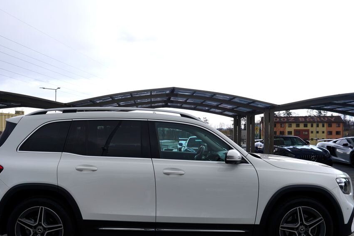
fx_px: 295
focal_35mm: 30
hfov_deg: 61.9
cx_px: 163
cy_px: 140
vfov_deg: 43.4
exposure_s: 1/100
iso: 100
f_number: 5.6
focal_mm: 25
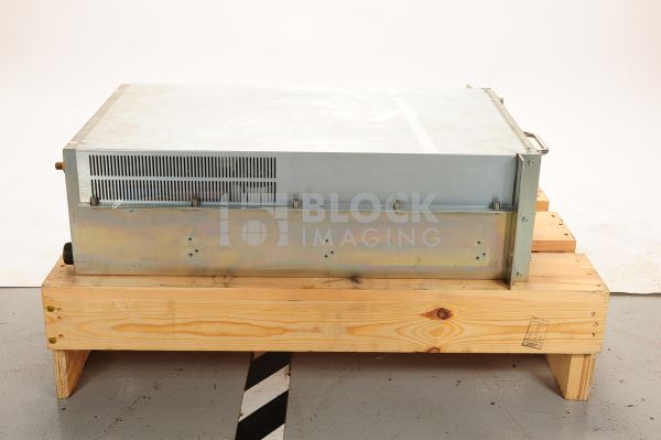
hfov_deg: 39.6
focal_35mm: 50
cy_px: 220
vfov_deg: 26.9
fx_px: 917
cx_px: 330
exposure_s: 1/160
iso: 320
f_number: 13
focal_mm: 50
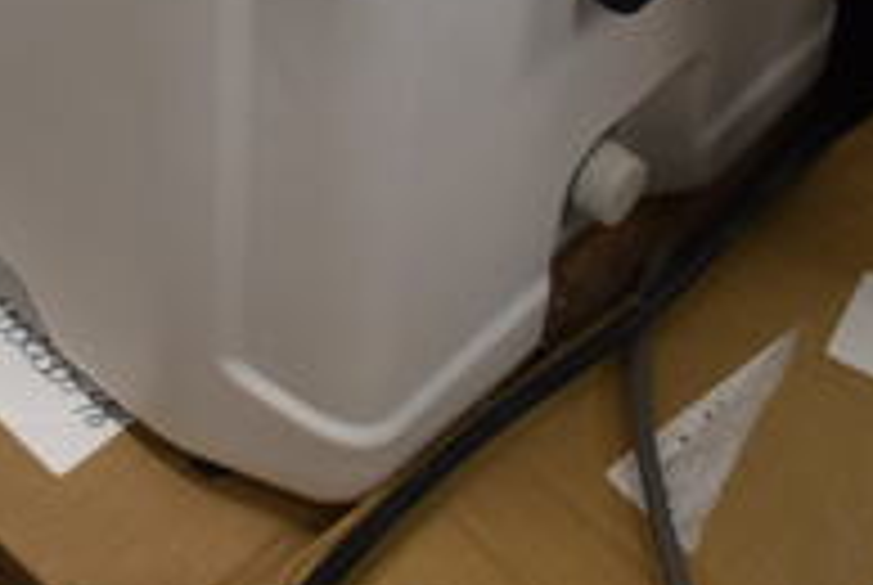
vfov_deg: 14.9
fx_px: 2064
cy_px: -302
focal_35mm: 85
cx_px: 140
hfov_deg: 23.4
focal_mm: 18
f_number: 3.5
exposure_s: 1/30
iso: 220
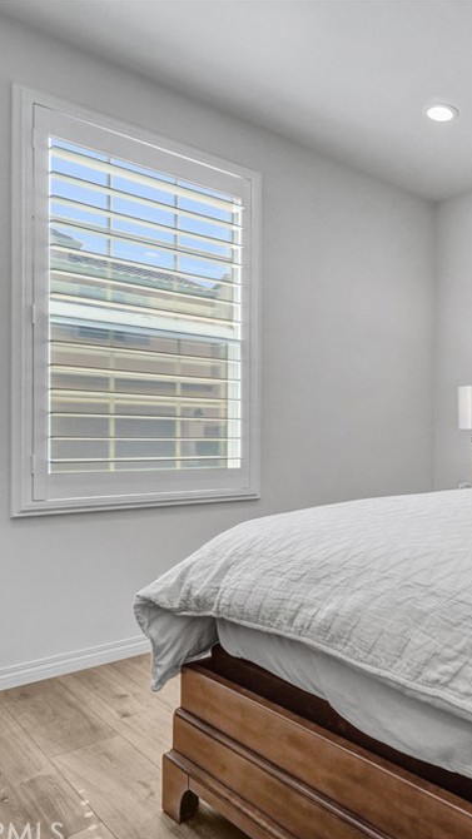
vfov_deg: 76.3
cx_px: 541
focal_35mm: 24
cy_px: 425
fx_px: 534
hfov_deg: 38.0
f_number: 11
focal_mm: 10
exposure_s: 1/30
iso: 500
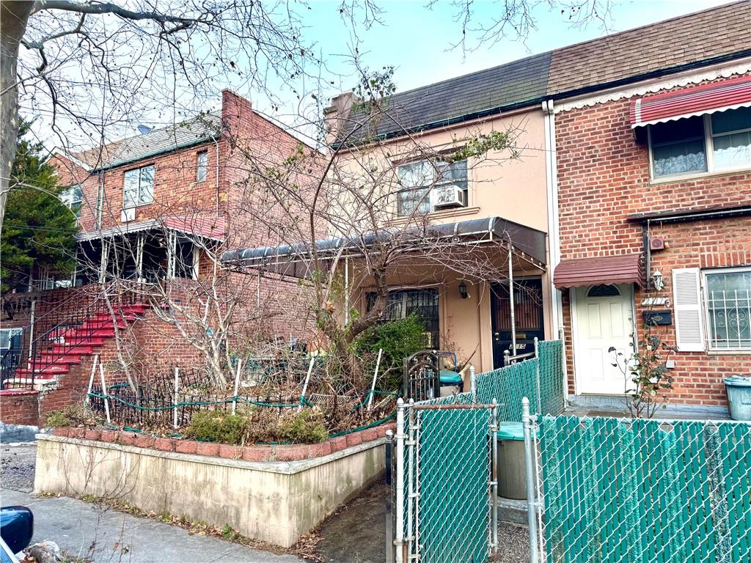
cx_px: 376
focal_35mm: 24
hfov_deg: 71.6
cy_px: 282
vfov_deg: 56.8
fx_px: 521
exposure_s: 1/126
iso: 80
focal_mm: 6.76
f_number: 1.78
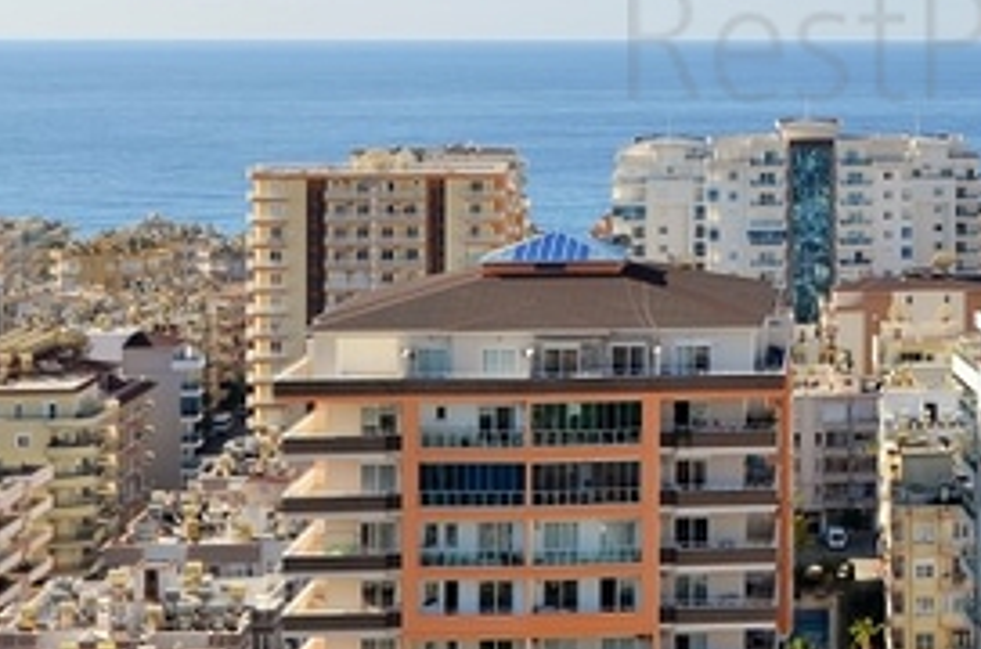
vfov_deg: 14.0
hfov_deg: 20.4
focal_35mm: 96
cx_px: 1066
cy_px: 14
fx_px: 2610
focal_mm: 24
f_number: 10
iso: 100
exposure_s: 1/250
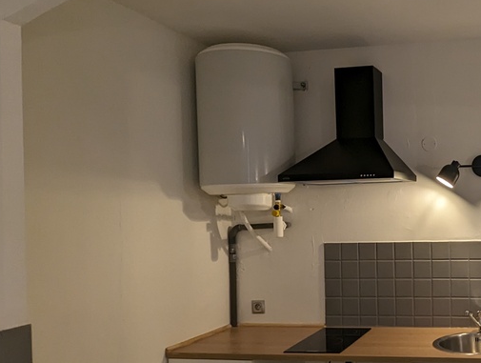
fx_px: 529
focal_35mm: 38
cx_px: 441
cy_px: 207
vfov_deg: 37.8
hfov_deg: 44.1
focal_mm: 2.35
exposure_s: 1/25.3
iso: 59
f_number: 2.2
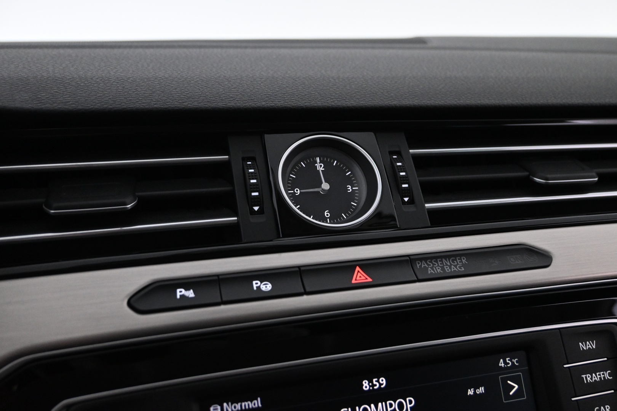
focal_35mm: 34
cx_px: 308
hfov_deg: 55.1
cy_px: 206
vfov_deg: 38.4
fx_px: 591
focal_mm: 23
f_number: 4.2
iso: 2500
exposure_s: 1/60
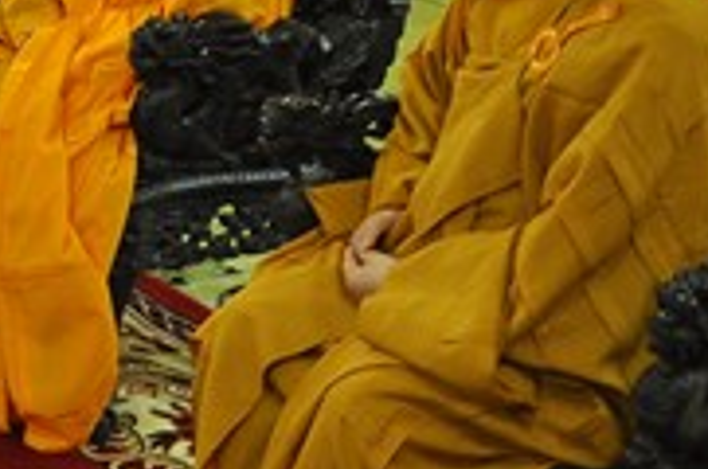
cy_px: -90
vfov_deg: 13.7
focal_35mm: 97
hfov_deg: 17.4
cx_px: -544
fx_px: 1904
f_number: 3.5
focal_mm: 18
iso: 560
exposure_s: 1/13
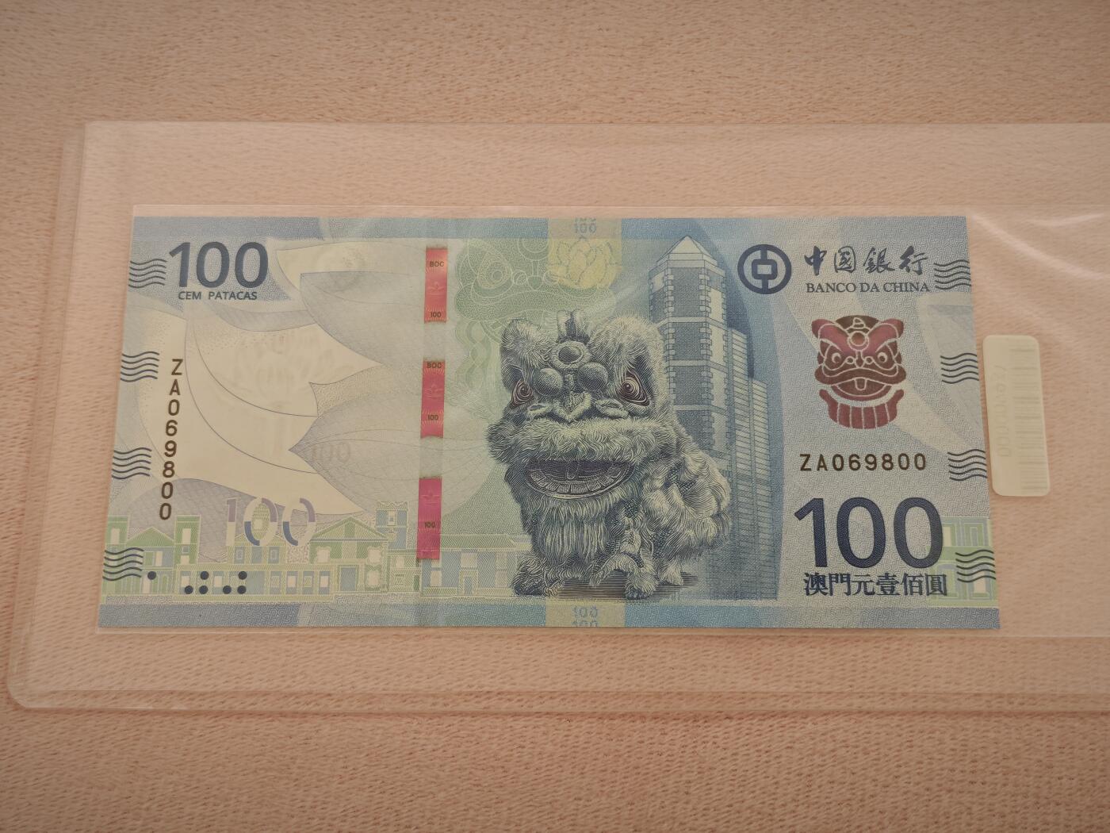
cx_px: 555
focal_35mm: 50
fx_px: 1603
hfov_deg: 38.2
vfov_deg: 29.1
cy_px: 416
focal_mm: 5.85
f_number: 1.63
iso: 200
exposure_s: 1/100
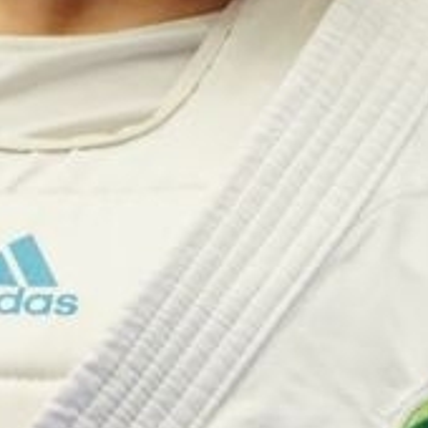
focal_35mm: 1554
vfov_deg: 1.1
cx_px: -13
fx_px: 21738
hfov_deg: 1.1
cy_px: 549
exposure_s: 1/1000
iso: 2500
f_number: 2.8
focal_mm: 173
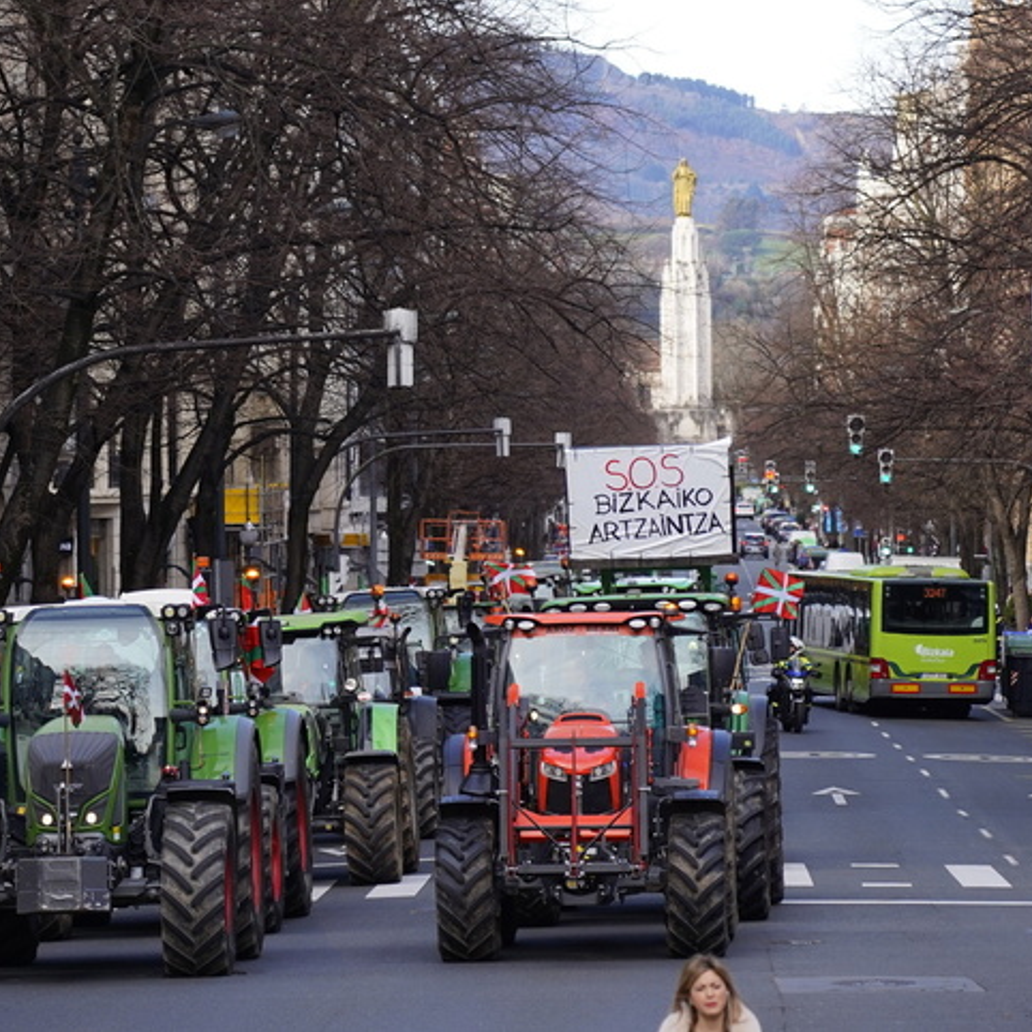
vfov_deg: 8.7
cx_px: 570
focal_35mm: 201
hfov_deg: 8.7
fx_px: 6780
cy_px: 516
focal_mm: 105
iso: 250
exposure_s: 1/500
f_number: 4
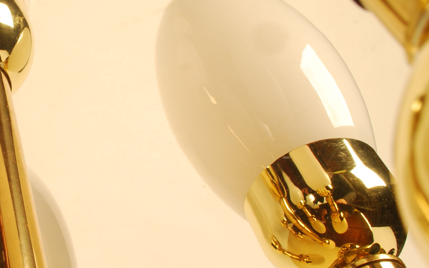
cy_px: 133
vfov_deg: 22.0
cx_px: 31
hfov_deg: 32.6
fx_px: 690
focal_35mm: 59
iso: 100
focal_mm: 18
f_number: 11
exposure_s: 1/100
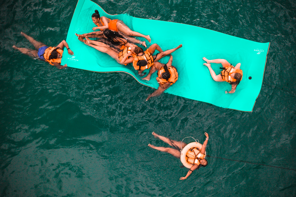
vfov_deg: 46.4
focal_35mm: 28
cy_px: 98
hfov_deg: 65.5
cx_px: 148
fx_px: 230
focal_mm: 10.26
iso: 200
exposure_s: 1/800
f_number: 2.8
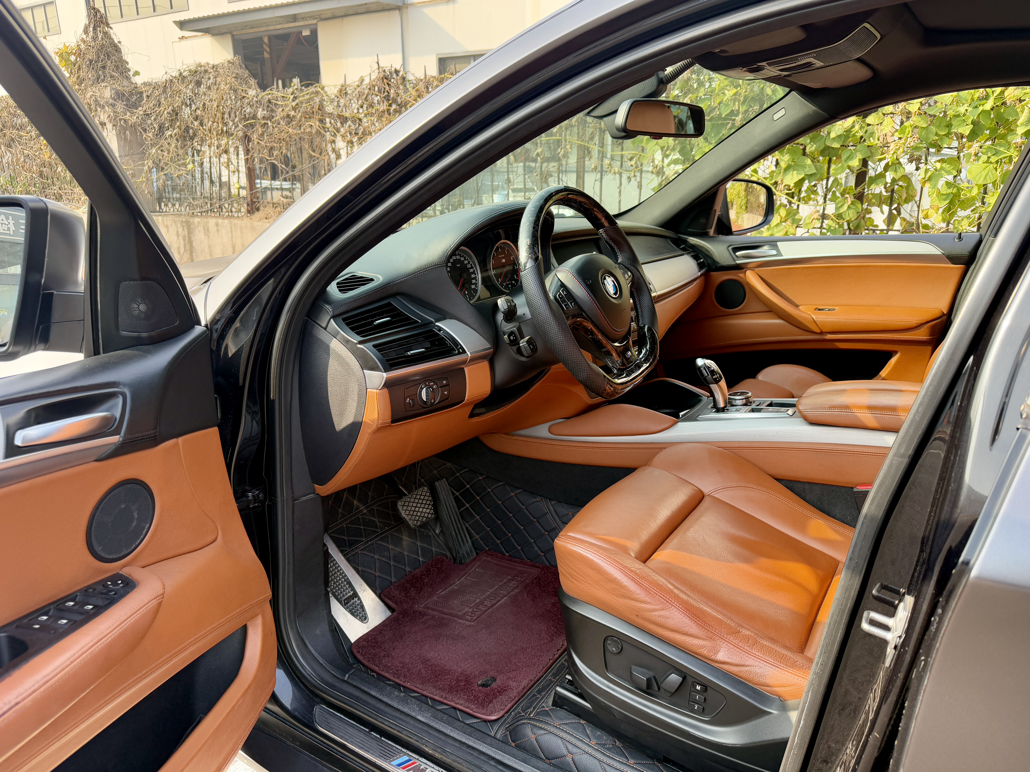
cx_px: 515
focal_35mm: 24
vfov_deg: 56.8
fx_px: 714
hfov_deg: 71.6
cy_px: 386
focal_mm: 6.76
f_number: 1.78
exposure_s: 1/589
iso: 100
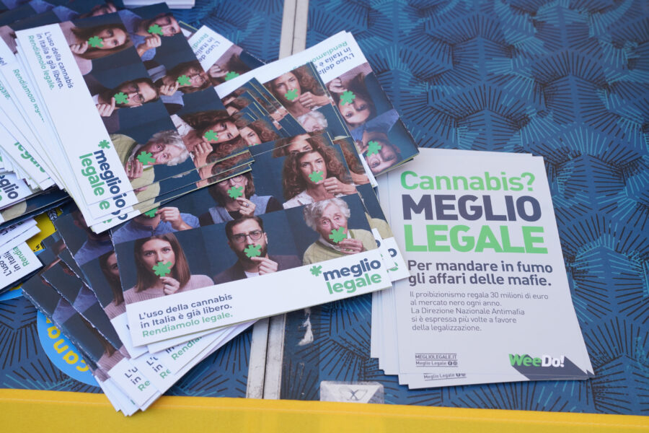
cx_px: 324
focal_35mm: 44
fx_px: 793
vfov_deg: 30.5
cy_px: 216
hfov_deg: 44.5
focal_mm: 44
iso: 1000
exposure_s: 1/250
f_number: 8
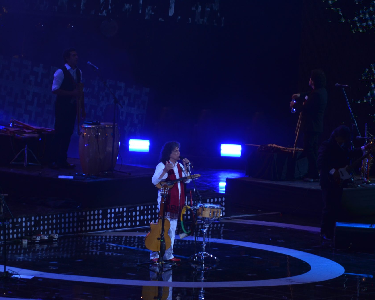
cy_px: 150
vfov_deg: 4.6
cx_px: 154
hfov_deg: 5.7
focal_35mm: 340
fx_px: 3774
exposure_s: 1/100
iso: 800
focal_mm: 200
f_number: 5.6
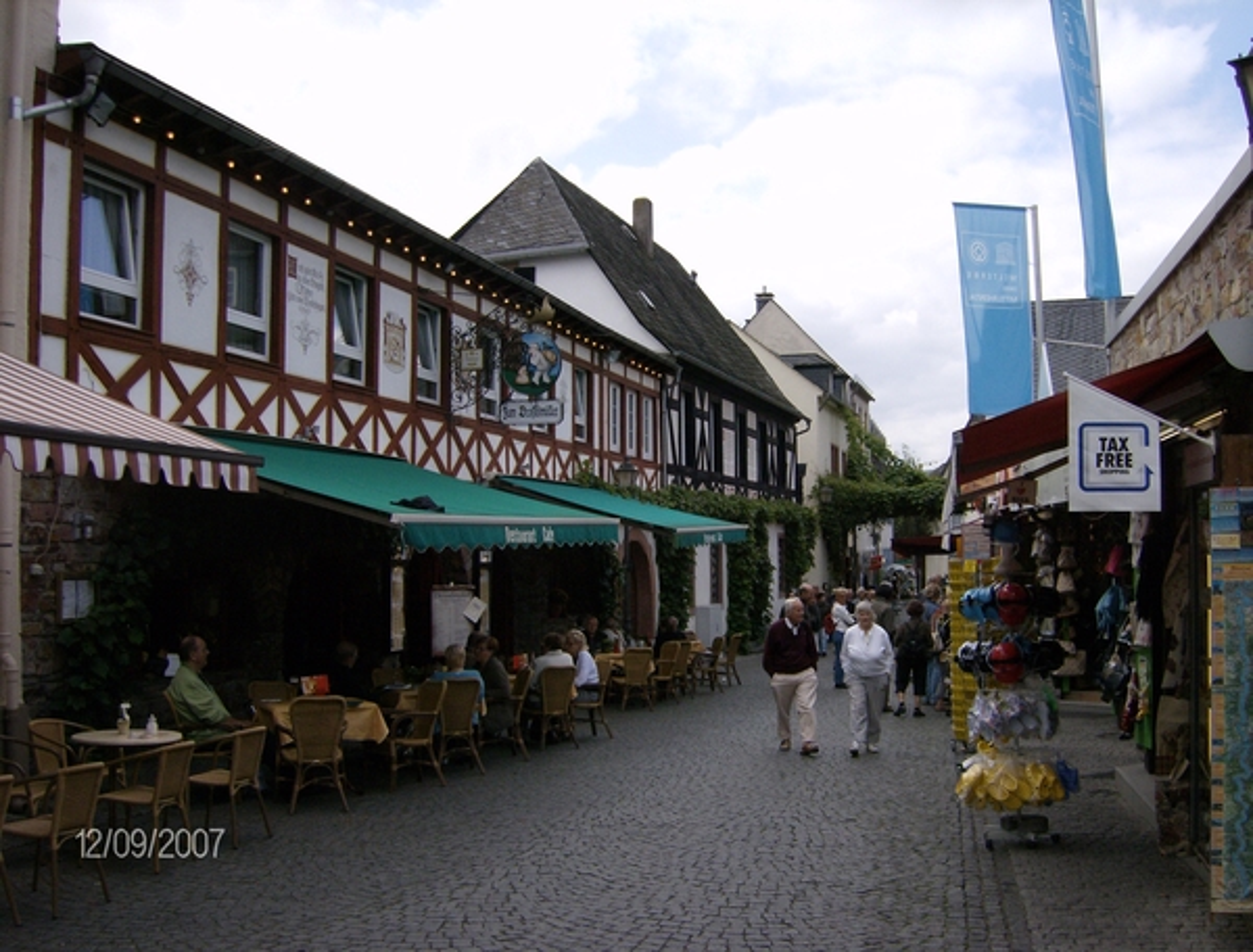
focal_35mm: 36
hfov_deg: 51.1
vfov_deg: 40.0
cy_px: 476
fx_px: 1309
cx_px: 626
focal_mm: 6
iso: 100
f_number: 4.7
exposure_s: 1/506
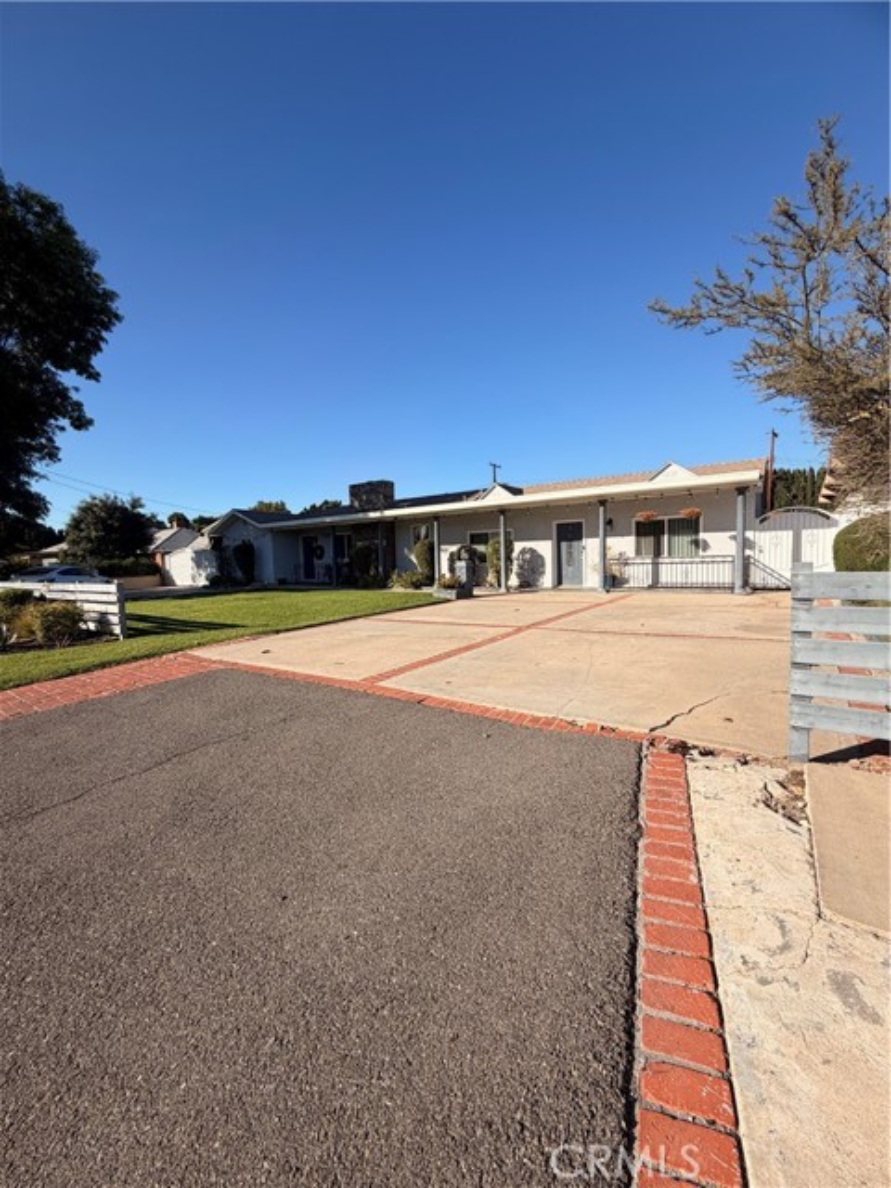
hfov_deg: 85.7
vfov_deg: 102.1
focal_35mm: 14
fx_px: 480
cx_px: 446
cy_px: 594
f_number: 2.2
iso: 20
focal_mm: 2.22
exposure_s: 1/770
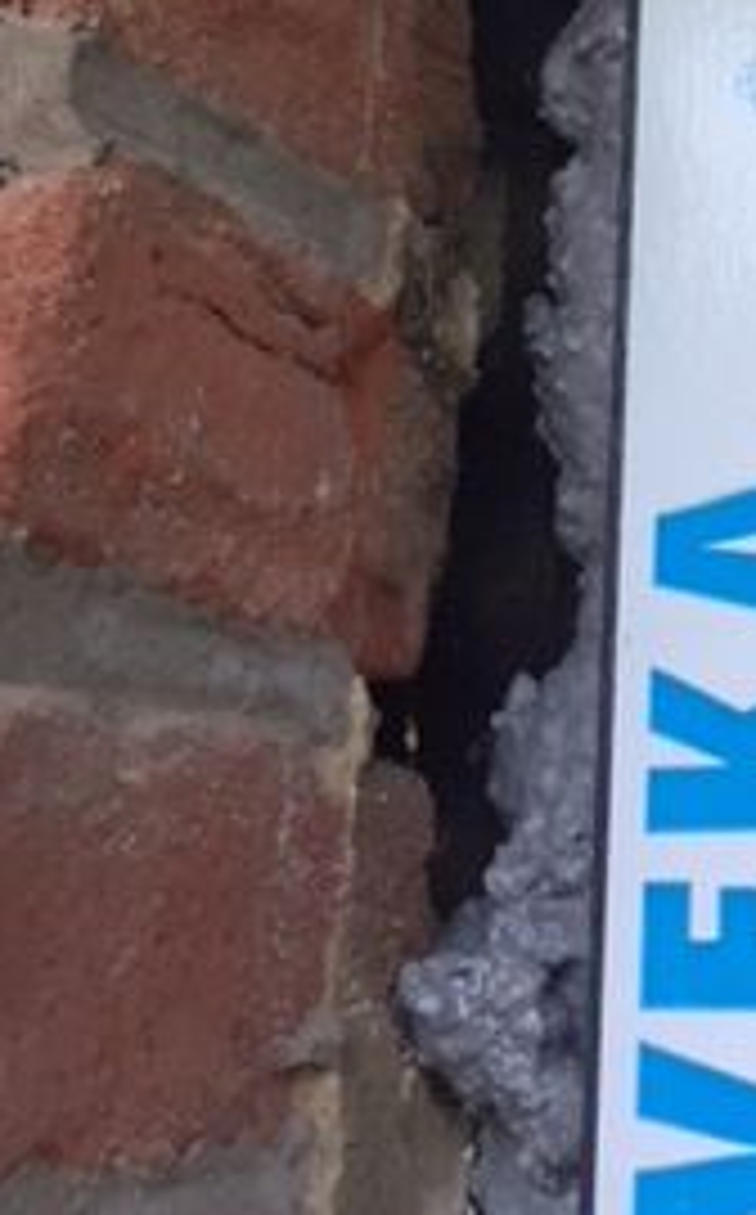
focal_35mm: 73
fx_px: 2414
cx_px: 711
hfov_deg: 17.5
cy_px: -81
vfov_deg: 26.3
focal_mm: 4.15
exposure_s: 1/33
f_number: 2.2
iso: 40
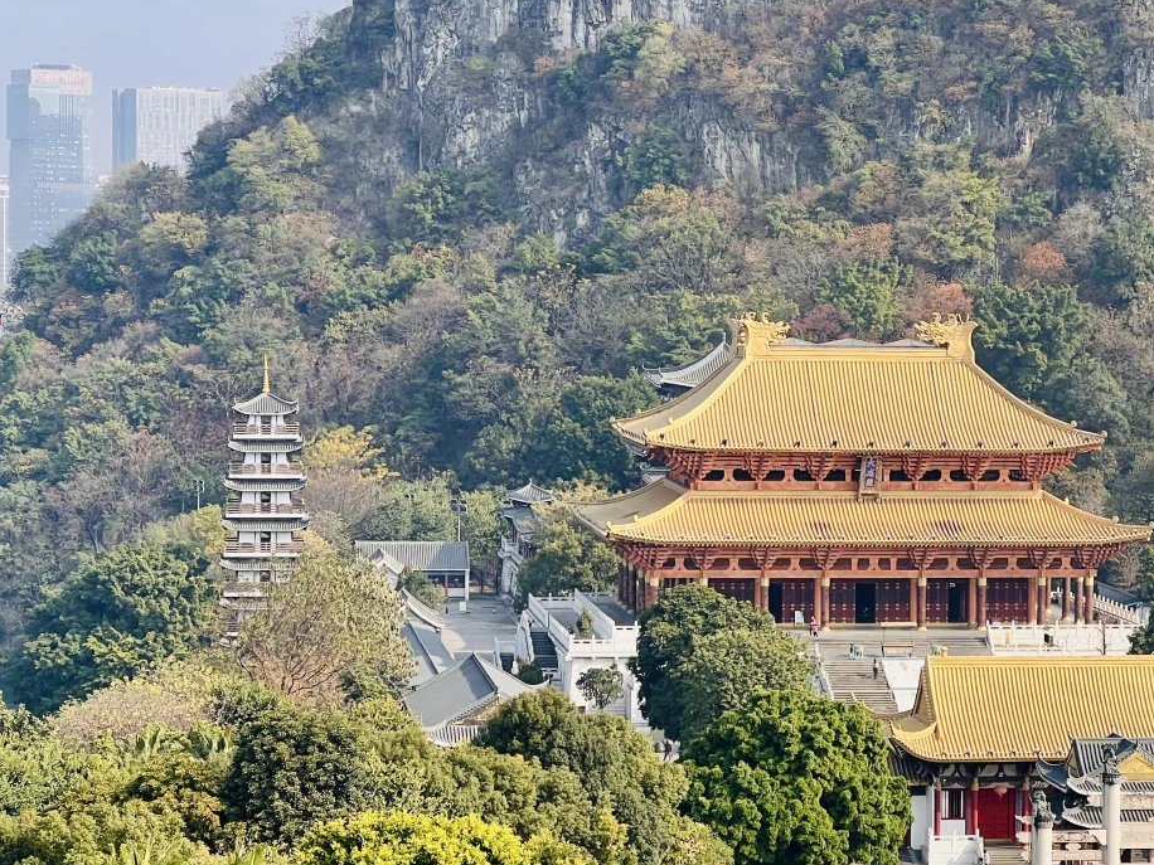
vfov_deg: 12.2
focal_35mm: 121
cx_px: 745
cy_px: 414
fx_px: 4034
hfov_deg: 16.3
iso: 32
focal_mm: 9
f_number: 2.8
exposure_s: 1/501
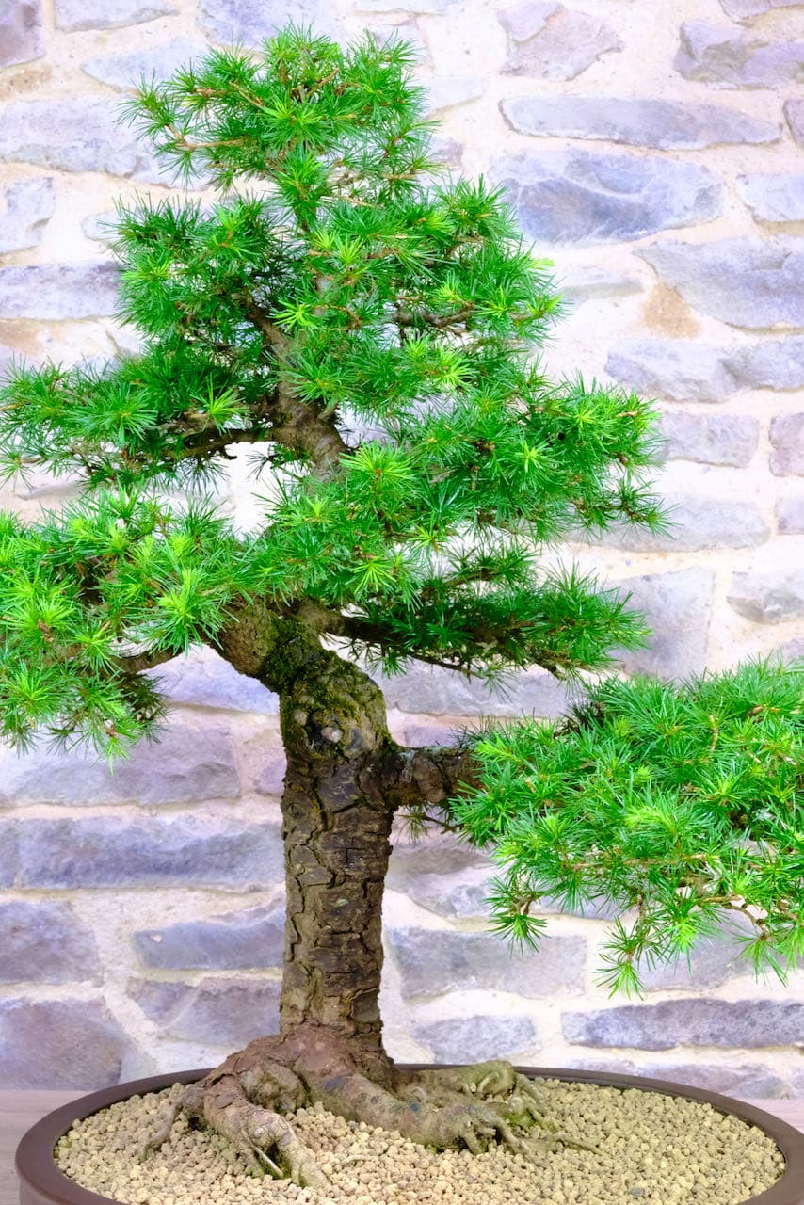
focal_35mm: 56
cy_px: 602
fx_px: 1875
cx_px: 402
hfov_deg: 24.2
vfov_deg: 35.6
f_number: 11
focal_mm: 37.4
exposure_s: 1/30
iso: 3200
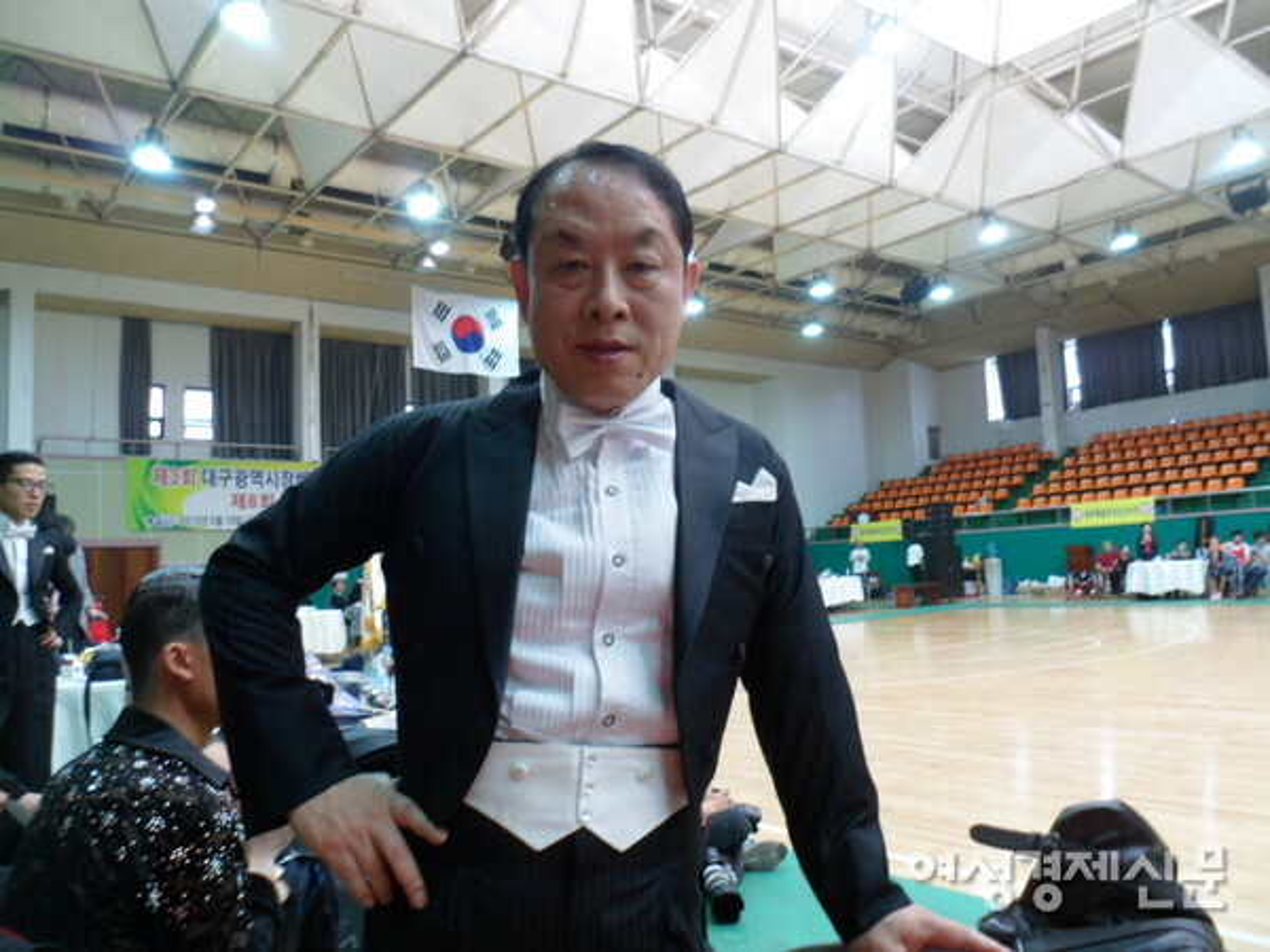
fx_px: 954
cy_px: 476
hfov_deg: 67.3
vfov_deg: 53.1
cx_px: 635
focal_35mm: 26
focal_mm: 4.9
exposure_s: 1/20
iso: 100
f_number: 3.3
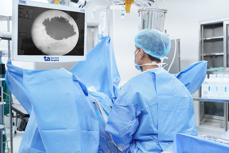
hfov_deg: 43.6
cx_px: 114
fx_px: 287
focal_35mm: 45
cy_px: 76
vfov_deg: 29.9
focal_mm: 45
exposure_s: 1/160
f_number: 5
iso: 3200
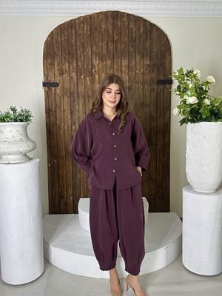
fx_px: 257
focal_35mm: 30
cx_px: 111
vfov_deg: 60.0
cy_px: 148
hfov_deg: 46.8
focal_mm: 2.69
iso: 50
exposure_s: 1/121
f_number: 1.9
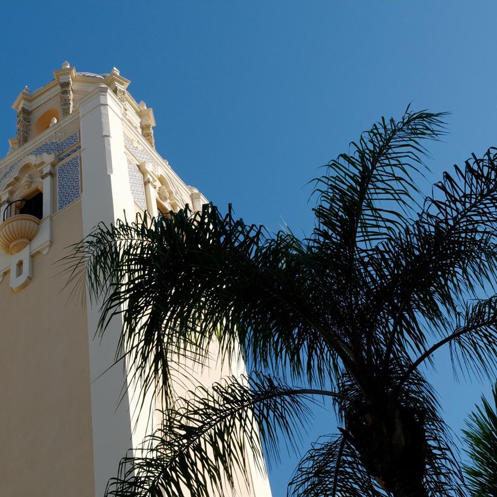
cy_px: 251
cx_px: 207
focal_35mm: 66
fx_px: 1072
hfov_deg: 26.1
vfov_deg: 26.1
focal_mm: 34
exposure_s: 1/400
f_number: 10
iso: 320
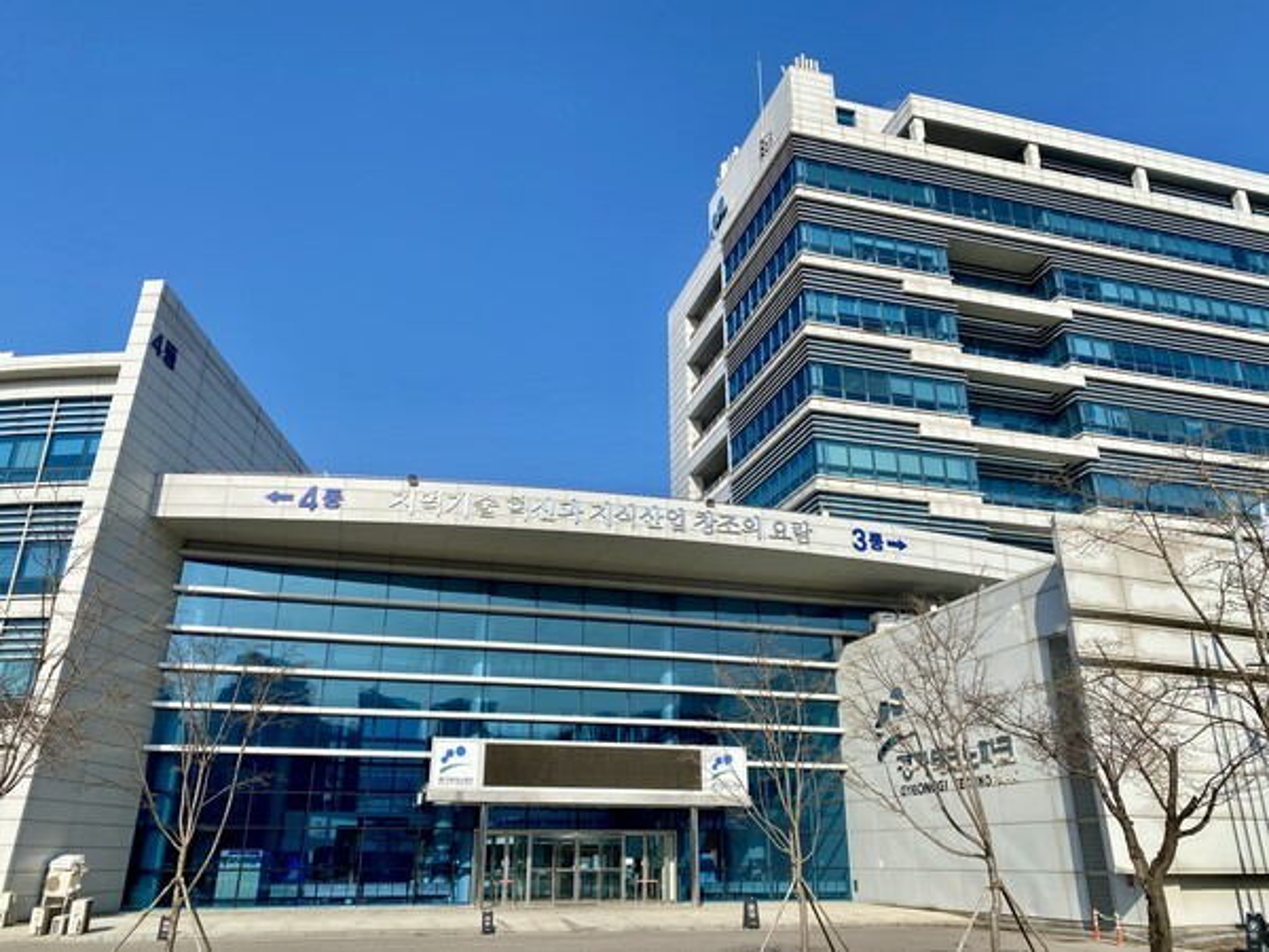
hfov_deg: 67.3
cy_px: 476
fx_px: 953
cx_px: 634
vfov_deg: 53.1
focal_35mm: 26
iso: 32
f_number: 1.8
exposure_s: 1/3731
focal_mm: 4.25
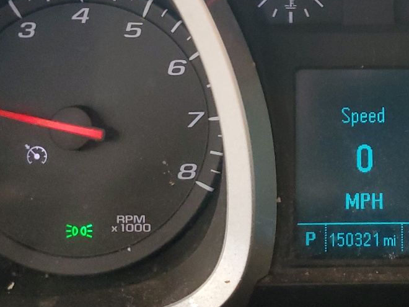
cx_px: 372
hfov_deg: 29.4
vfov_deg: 23.0
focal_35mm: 63
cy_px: 71
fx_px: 744
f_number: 1.5
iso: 299
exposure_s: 1/40
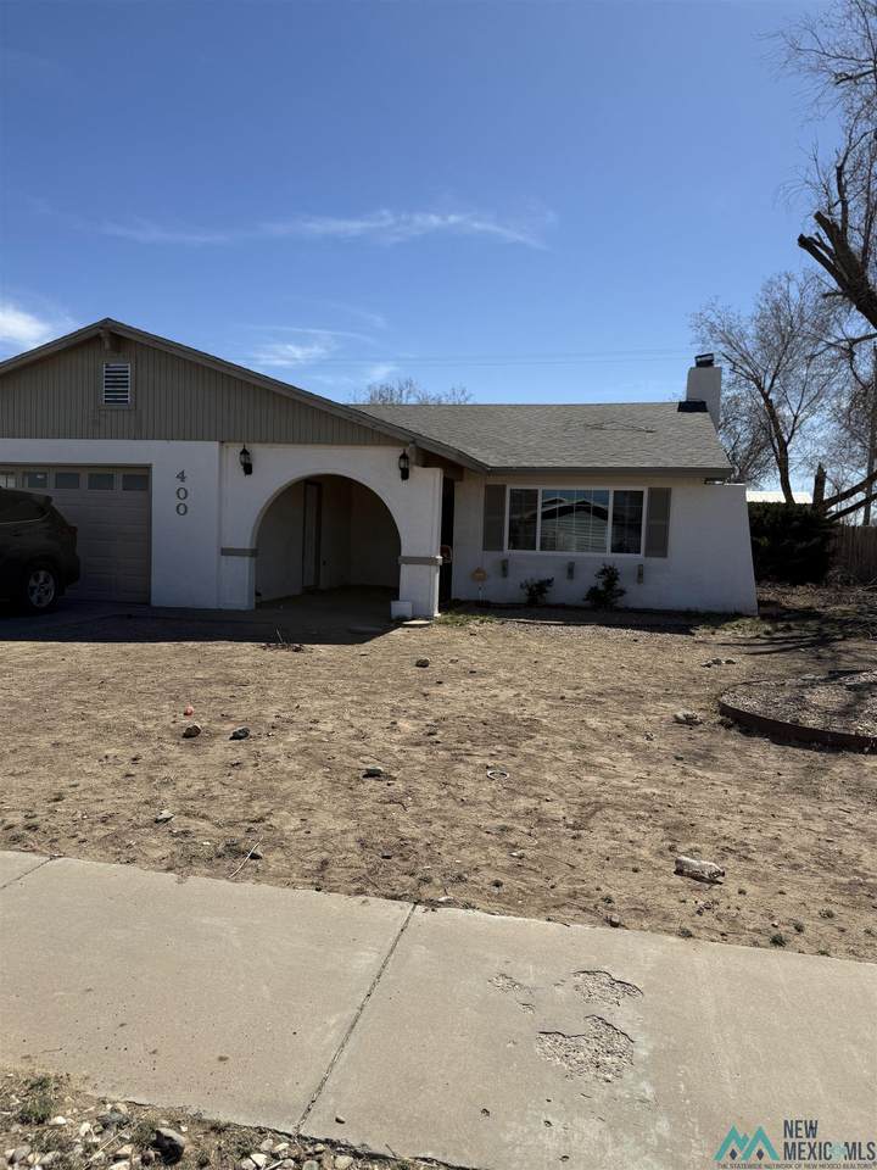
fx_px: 811
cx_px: 438
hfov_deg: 56.8
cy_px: 585
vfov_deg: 71.6
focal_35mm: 24
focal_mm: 6.76
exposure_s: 1/6711
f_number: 1.78
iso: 80
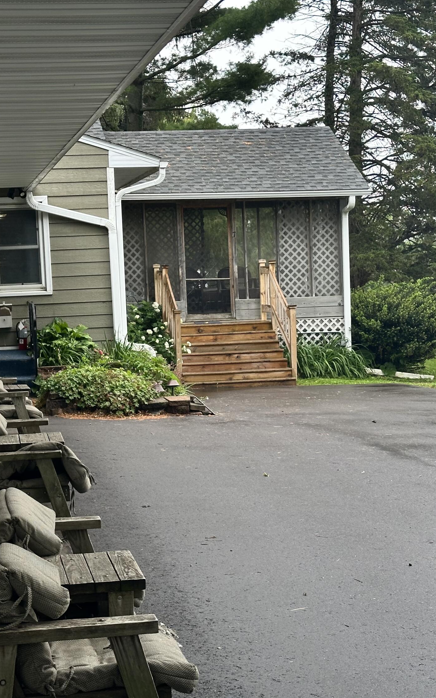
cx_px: 129
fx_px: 1293
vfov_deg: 30.2
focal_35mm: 68
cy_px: 349
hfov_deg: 19.1
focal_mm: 6.86
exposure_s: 1/259
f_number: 1.78
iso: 64
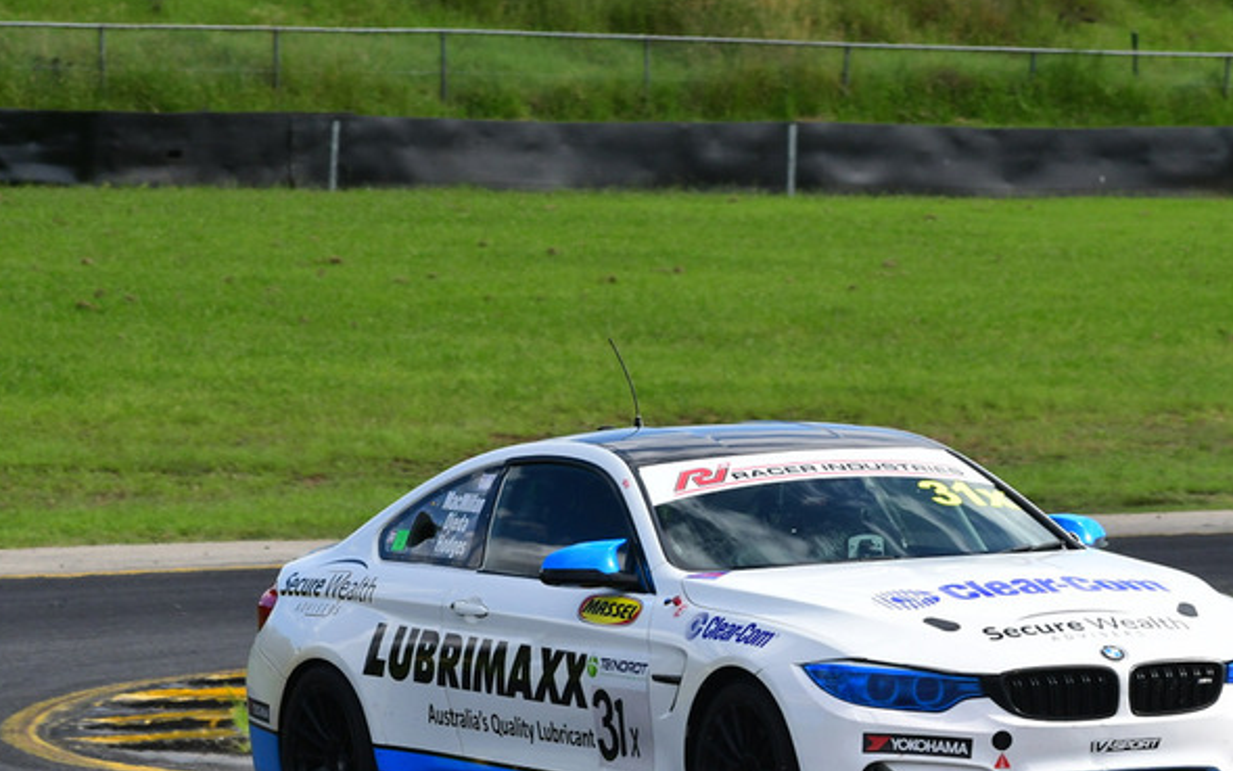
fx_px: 13948
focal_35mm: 415
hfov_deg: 5.1
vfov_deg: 3.2
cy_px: 462
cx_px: 754
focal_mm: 200
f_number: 13
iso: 800
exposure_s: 1/640
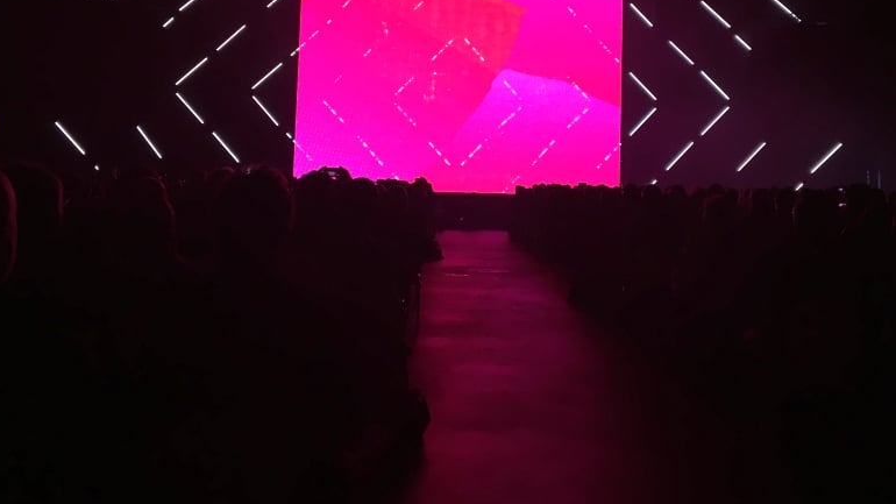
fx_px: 998
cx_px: 492
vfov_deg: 27.6
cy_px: 77
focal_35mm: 42
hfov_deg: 48.3
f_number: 2.2
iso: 32
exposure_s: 1/33
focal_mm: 4.15
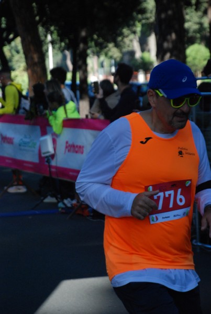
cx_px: 106
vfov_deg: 15.2
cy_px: 157
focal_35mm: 135
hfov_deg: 10.2
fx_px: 1181
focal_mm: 90
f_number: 5.6
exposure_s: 1/800
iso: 1000
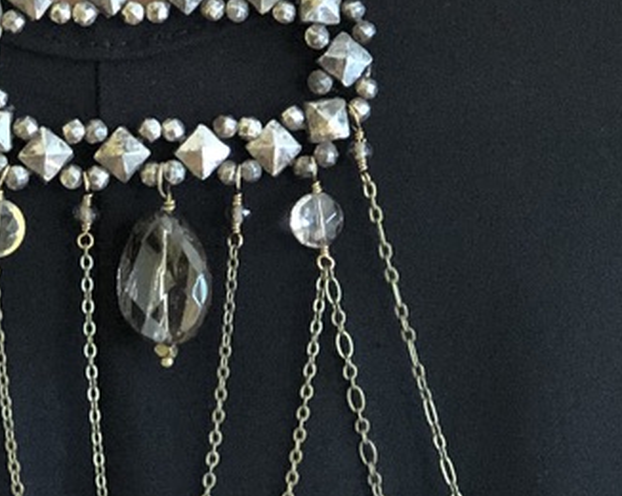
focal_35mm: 175
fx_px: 3218
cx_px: 126
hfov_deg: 11.0
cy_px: 128
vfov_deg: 8.8
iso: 320
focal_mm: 6.6
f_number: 2.8
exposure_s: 1/30
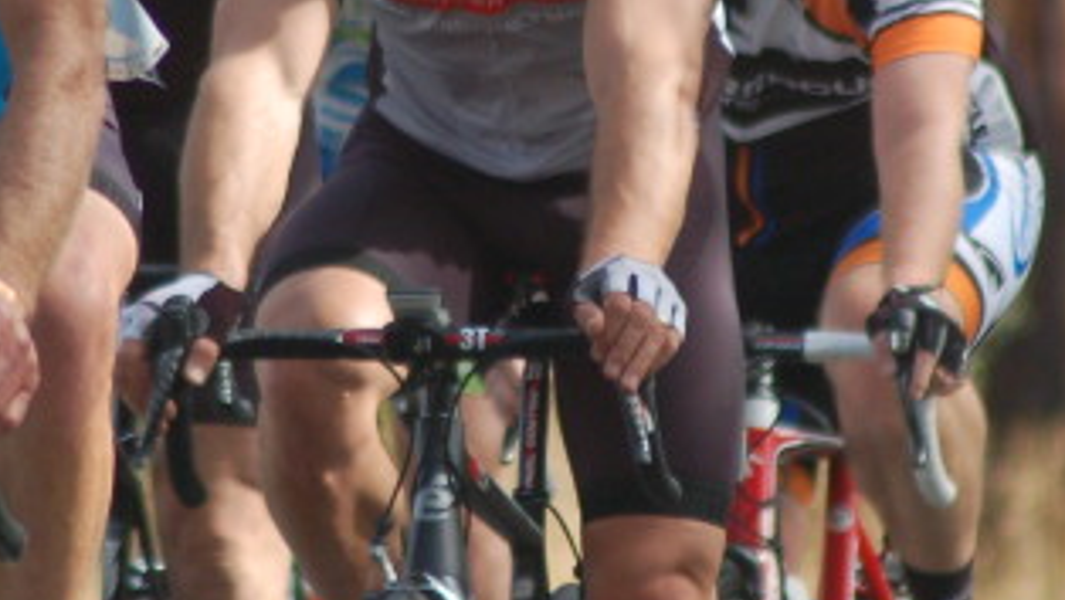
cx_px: 539
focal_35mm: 1078
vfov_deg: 1.1
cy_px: 215
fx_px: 30458
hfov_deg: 2.0
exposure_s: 1/640
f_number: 5.6
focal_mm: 270
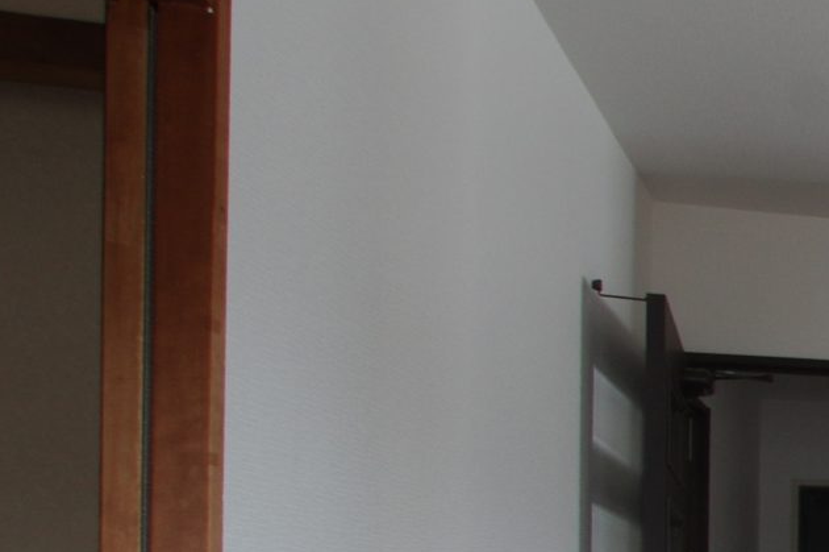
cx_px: 1653
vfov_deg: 20.6
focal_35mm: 61
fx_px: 1404
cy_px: 688
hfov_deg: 19.3
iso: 200
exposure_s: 1/6
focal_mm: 10
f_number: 10
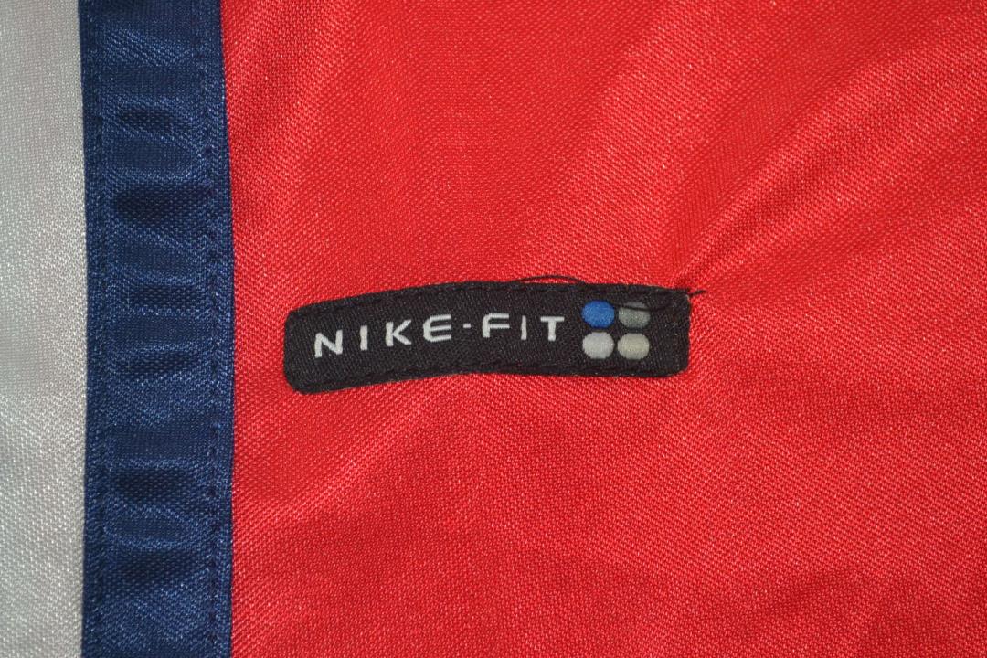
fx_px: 2262
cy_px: 329
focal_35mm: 82
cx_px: 494
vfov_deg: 16.6
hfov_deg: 24.6
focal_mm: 55
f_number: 5.6
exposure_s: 1/200
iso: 200
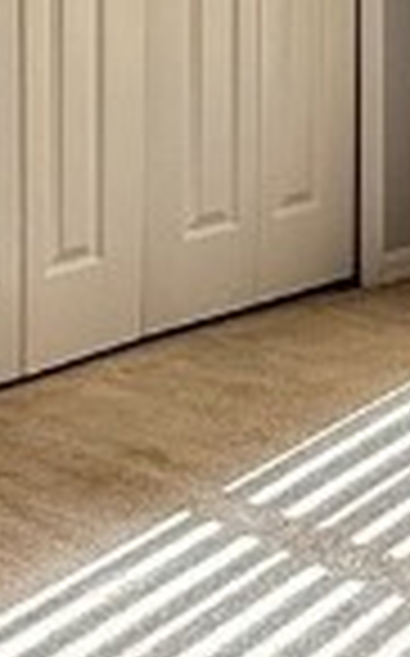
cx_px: 550
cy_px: -189
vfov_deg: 18.6
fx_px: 1863
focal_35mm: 104
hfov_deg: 12.2
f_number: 2.2
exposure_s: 1/120
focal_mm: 2.22
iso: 160
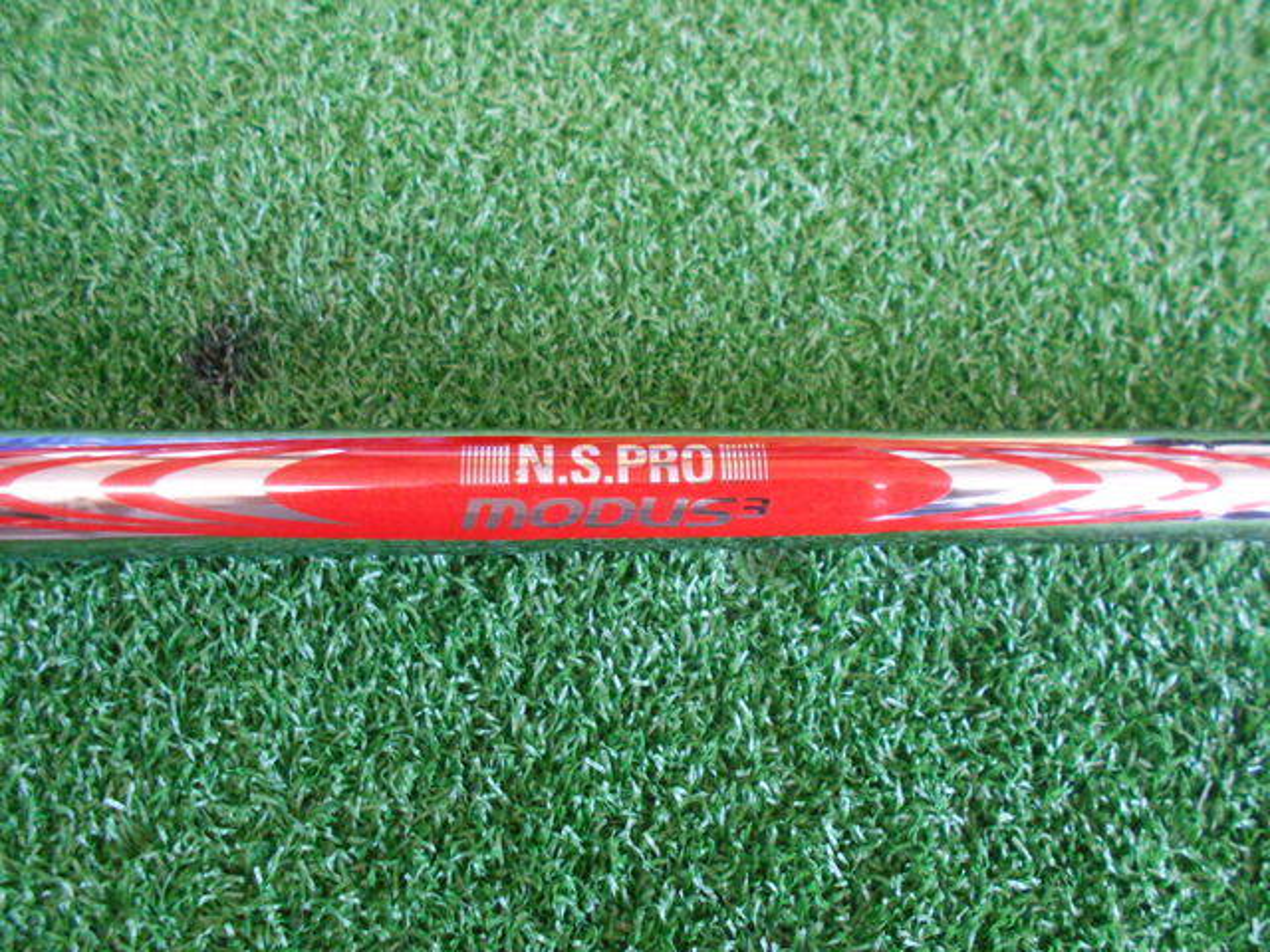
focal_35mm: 26
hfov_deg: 67.3
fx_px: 954
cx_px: 635
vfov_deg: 53.1
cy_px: 476
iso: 800
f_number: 3.2
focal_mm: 4.6
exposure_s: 1/40
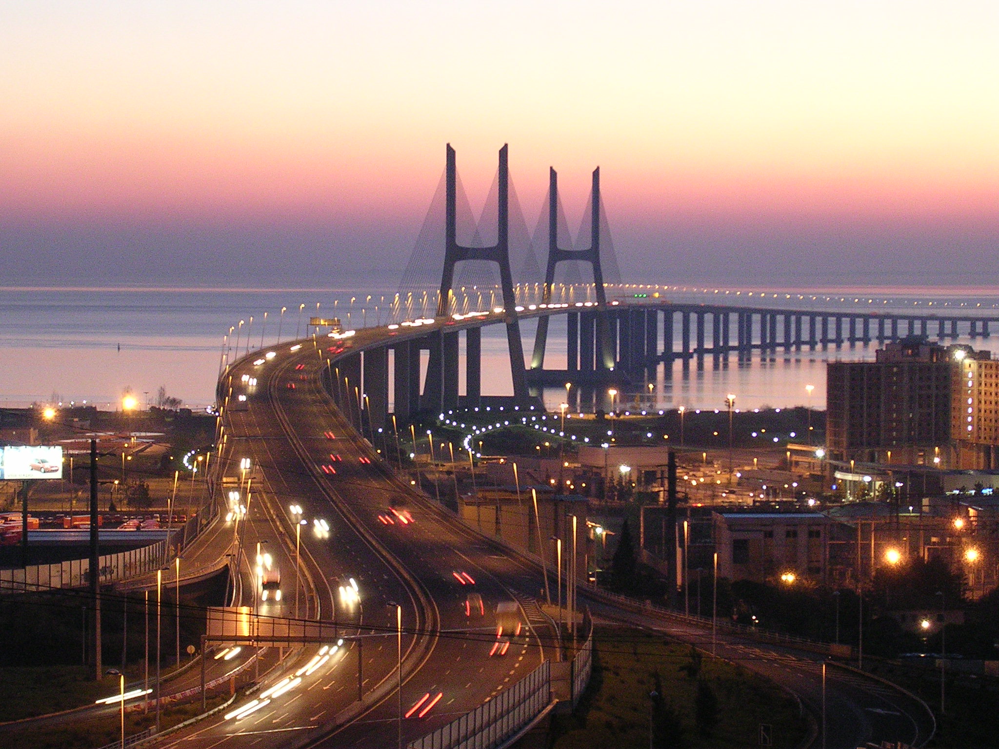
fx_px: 3319
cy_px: 374
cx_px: 500
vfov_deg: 12.9
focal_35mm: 115
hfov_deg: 17.1
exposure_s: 1/1.6
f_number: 4.9
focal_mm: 17.4
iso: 400
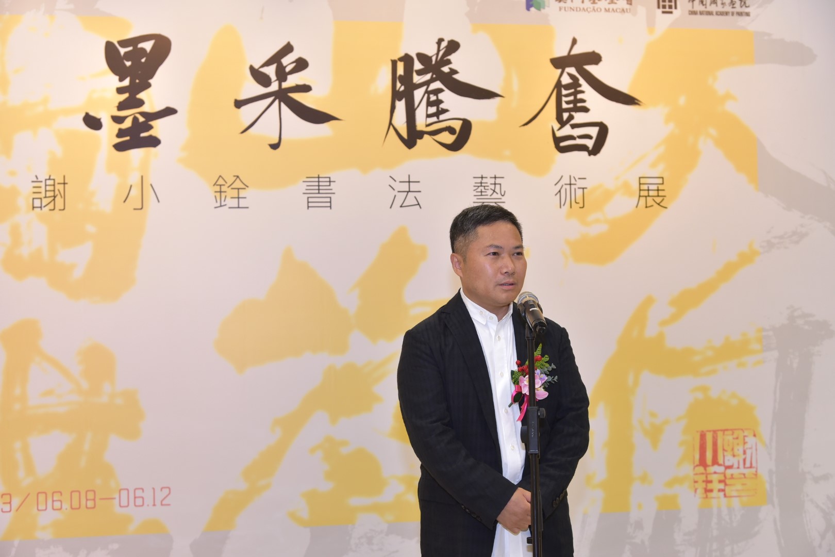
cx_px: 418
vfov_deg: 27.0
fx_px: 1160
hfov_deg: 39.6
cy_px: 278
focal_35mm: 50
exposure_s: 1/125
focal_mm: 50
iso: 1600
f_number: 5.6
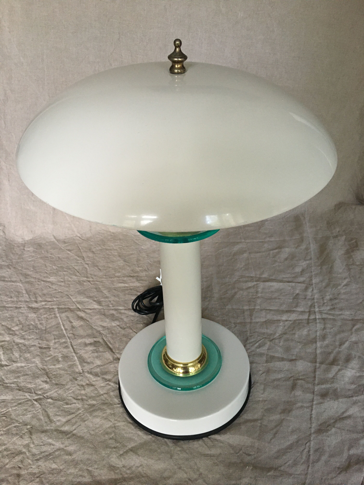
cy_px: 242
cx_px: 182
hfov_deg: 48.2
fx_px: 407
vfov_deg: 61.7
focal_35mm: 29
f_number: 2.2
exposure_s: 1/33
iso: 200
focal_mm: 4.15
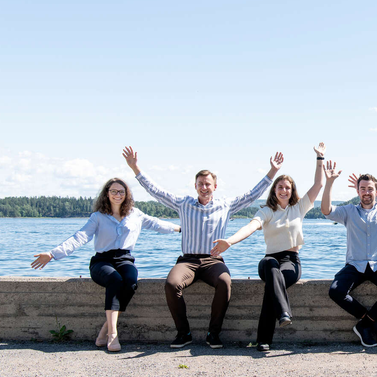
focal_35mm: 59
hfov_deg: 27.3
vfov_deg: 29.1
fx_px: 727
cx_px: 386
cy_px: 198
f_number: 8
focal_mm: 32
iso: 200
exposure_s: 1/250
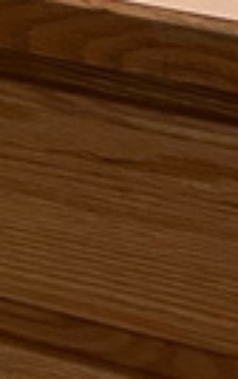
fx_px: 2185
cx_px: -816
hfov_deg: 5.3
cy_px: -597
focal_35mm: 211
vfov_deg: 8.8
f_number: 1.6
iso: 80
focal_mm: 5.1
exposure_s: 1/60
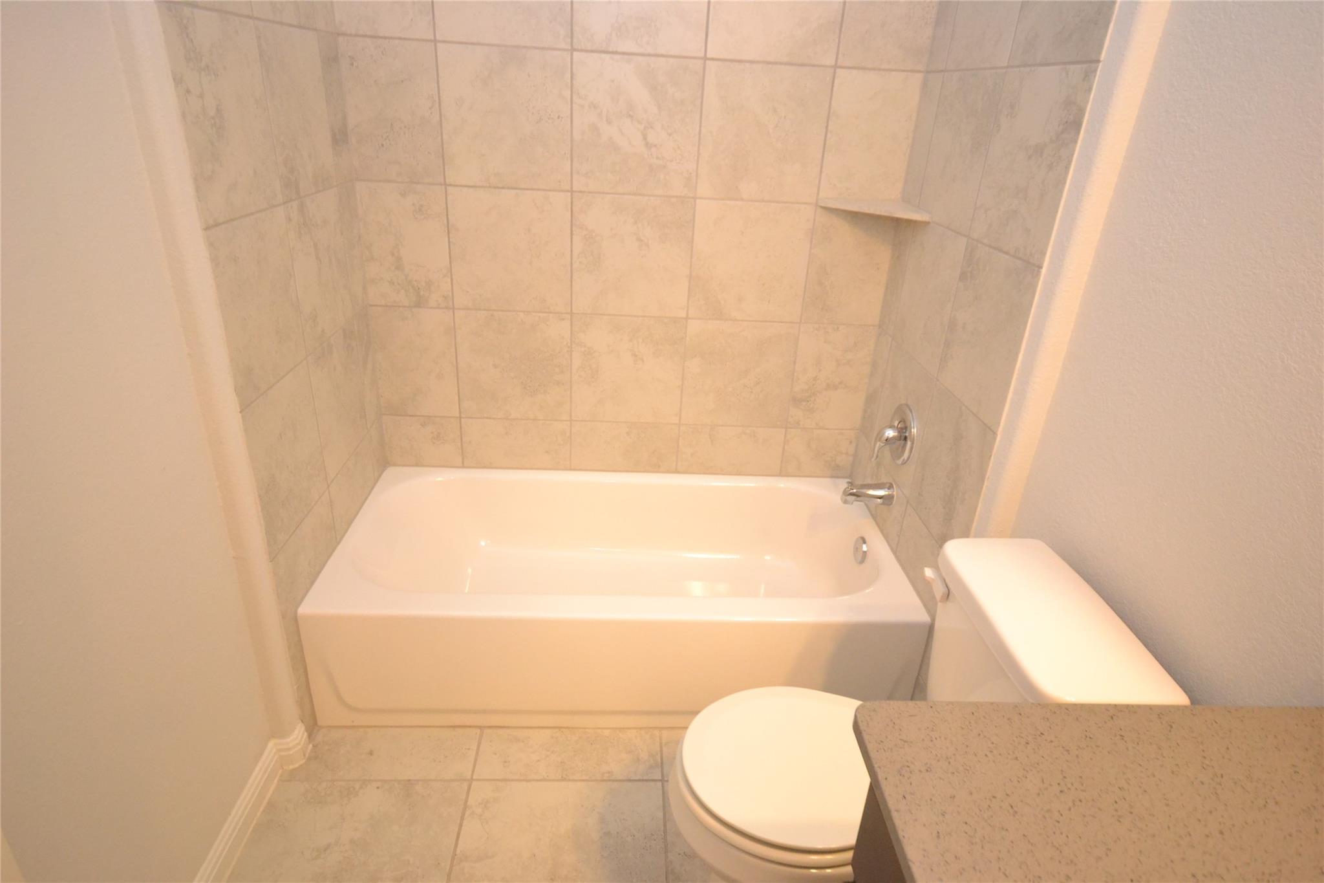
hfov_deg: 81.2
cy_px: 442
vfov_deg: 59.5
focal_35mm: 21
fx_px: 772
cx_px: 662
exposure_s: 1/60
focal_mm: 14
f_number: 4.8
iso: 2500
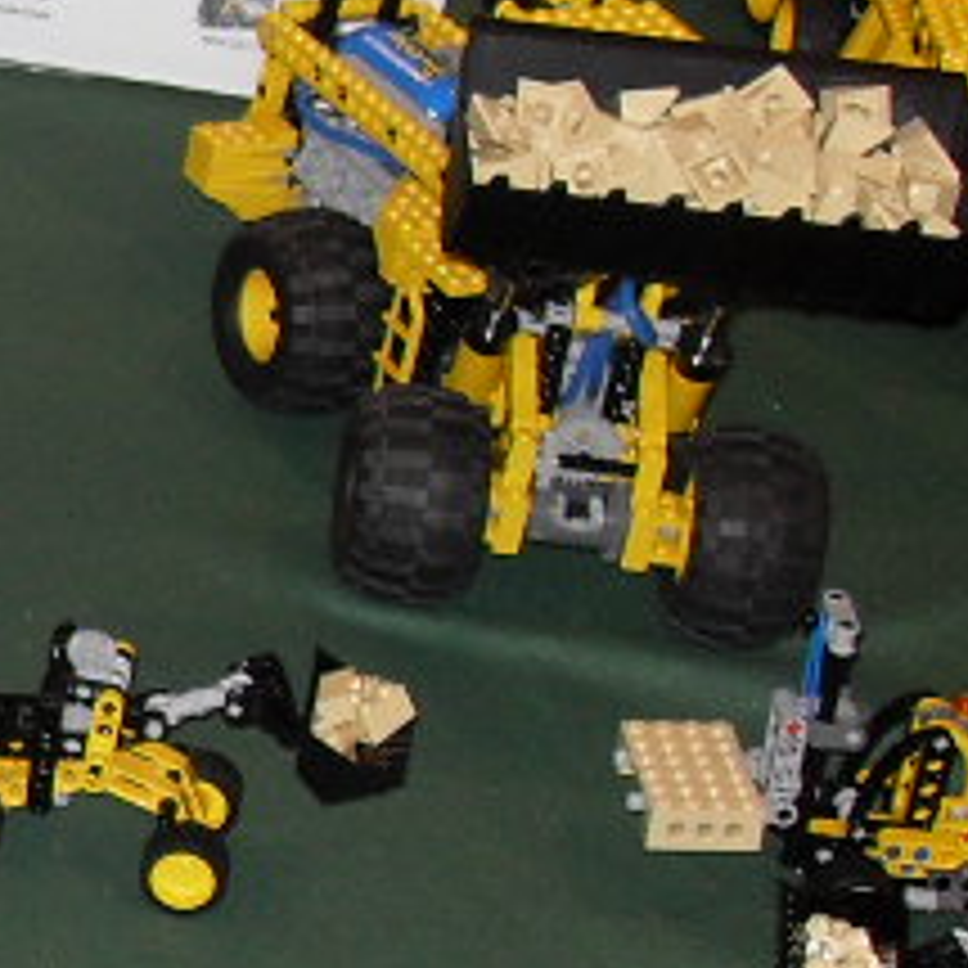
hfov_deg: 10.2
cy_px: 698
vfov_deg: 11.2
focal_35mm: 156
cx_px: -1085
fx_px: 4935
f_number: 2.8
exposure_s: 1/45
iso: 100
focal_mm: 6.3
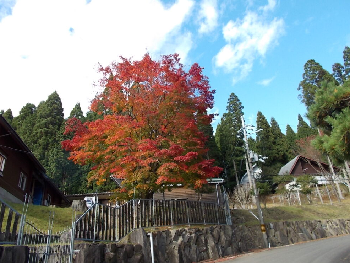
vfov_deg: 51.4
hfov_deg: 65.3
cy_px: 134
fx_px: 273
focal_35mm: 27
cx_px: 169
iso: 80
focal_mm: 4.6
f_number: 3.2
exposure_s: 1/200
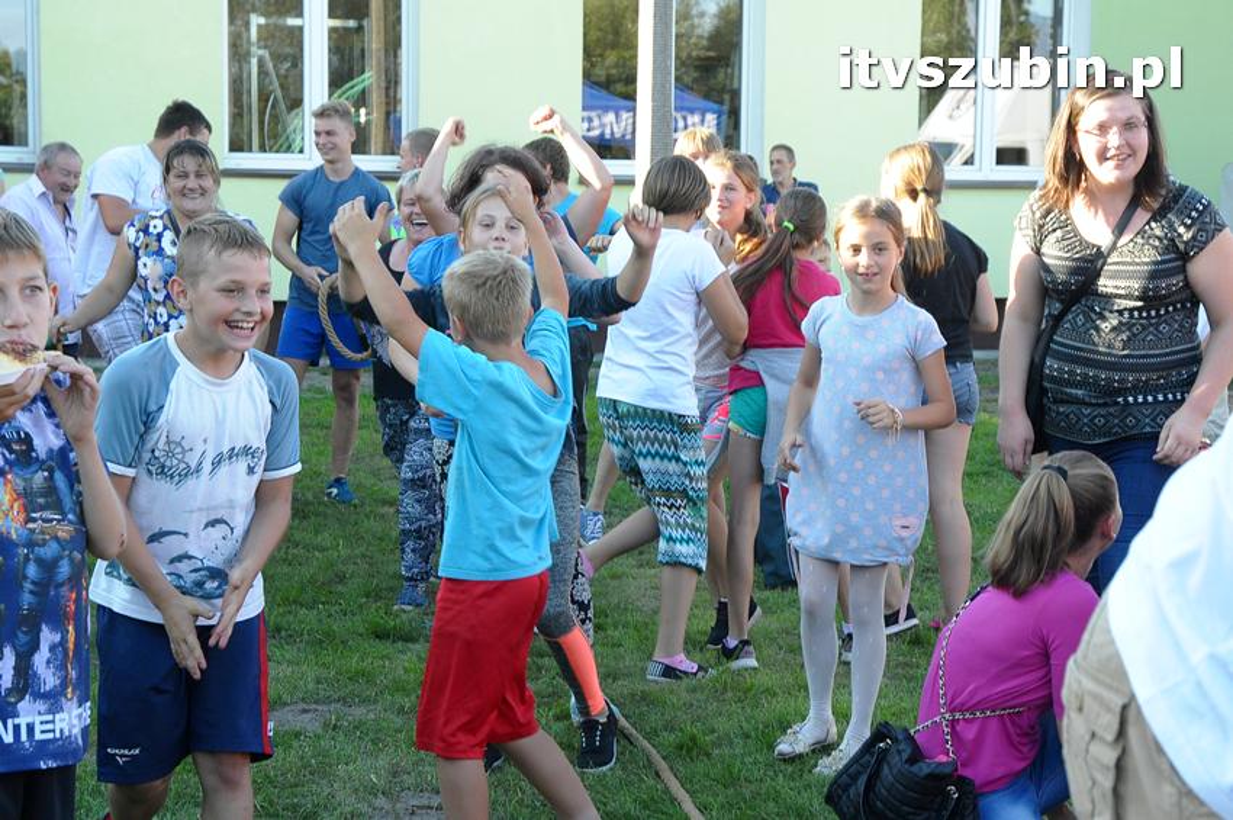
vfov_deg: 18.9
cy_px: 410
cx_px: 616
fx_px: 2464
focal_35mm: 72
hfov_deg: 28.1
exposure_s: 1/250
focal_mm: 48
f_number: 8
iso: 800
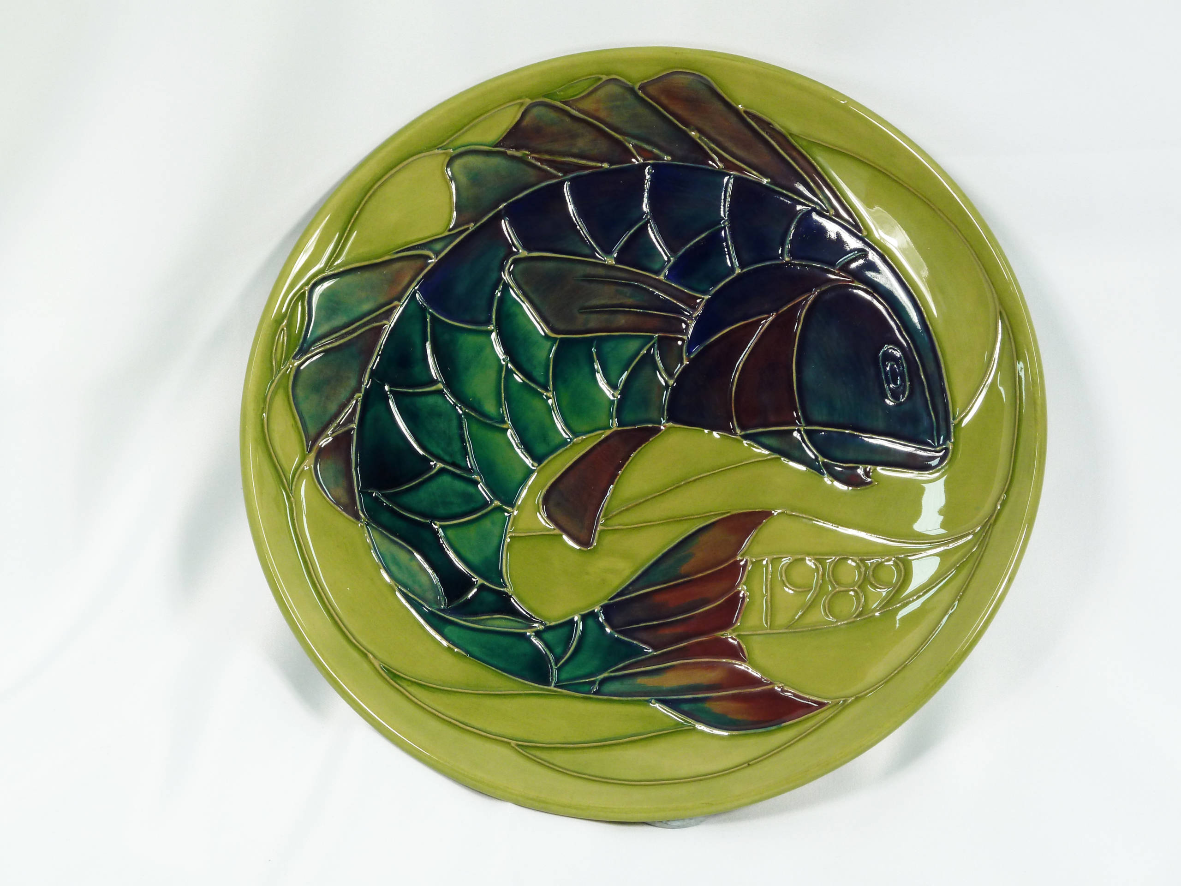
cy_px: 443
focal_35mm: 96
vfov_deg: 15.4
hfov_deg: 20.4
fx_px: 3275
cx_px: 590
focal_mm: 15.8
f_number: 4.3
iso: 125
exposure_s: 1/50
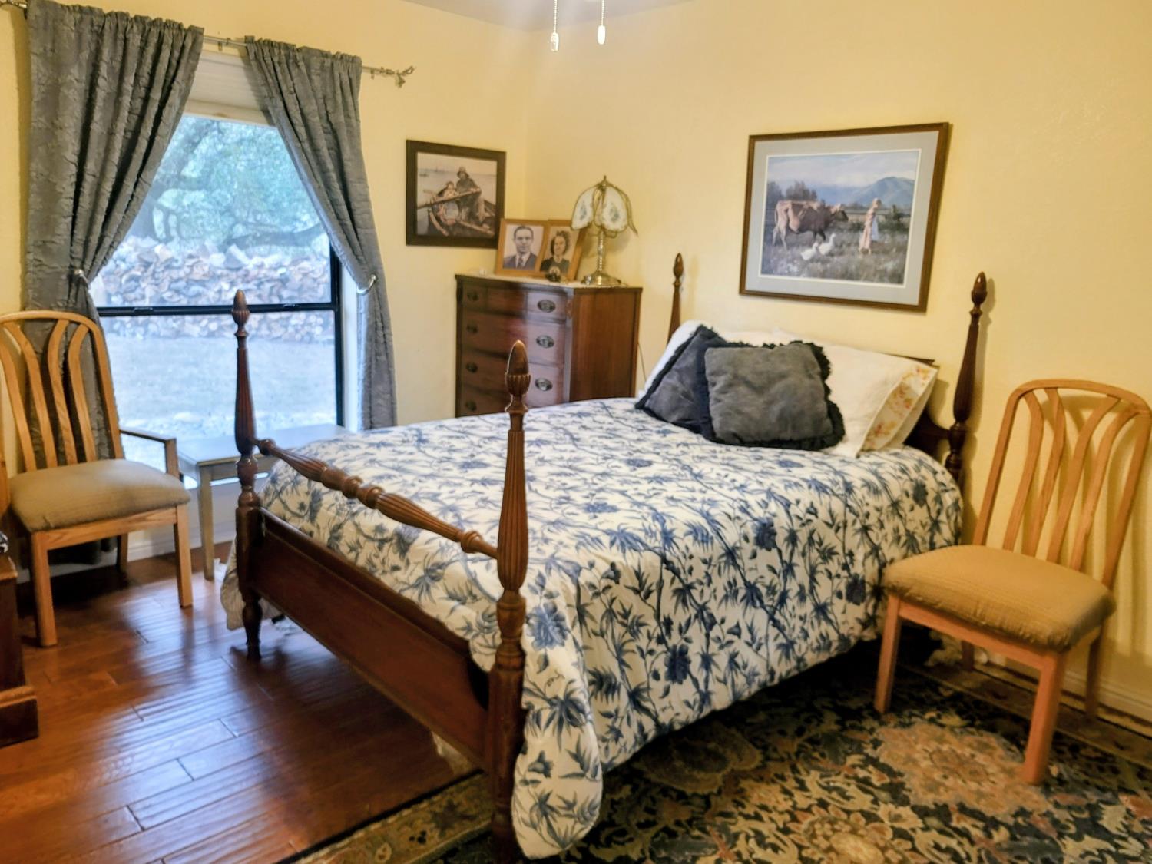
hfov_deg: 69.4
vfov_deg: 54.9
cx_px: 576
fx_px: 832
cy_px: 432
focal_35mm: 25
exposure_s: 1/40
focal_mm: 7
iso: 160
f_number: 1.8
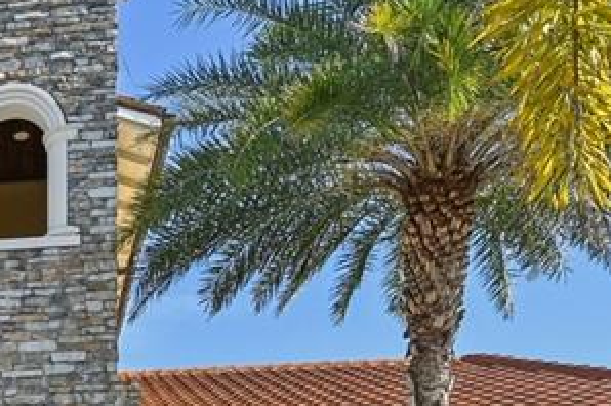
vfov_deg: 21.7
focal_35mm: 55
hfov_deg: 30.9
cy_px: 554
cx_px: -115
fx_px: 932
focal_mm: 16
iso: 400
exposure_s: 1/1000
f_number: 8
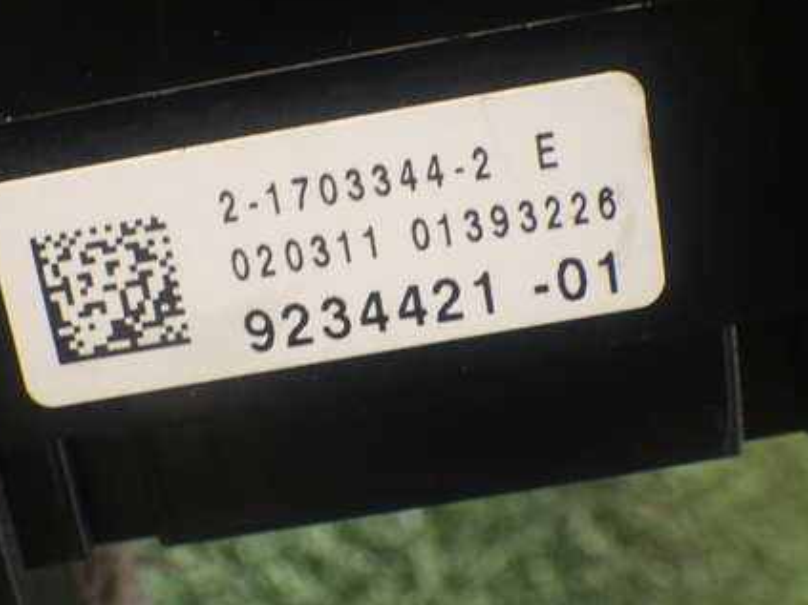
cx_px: 329
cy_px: 261
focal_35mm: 44
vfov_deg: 32.8
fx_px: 1027
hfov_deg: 42.8
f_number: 2.3
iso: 500
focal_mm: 5.5
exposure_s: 1/45
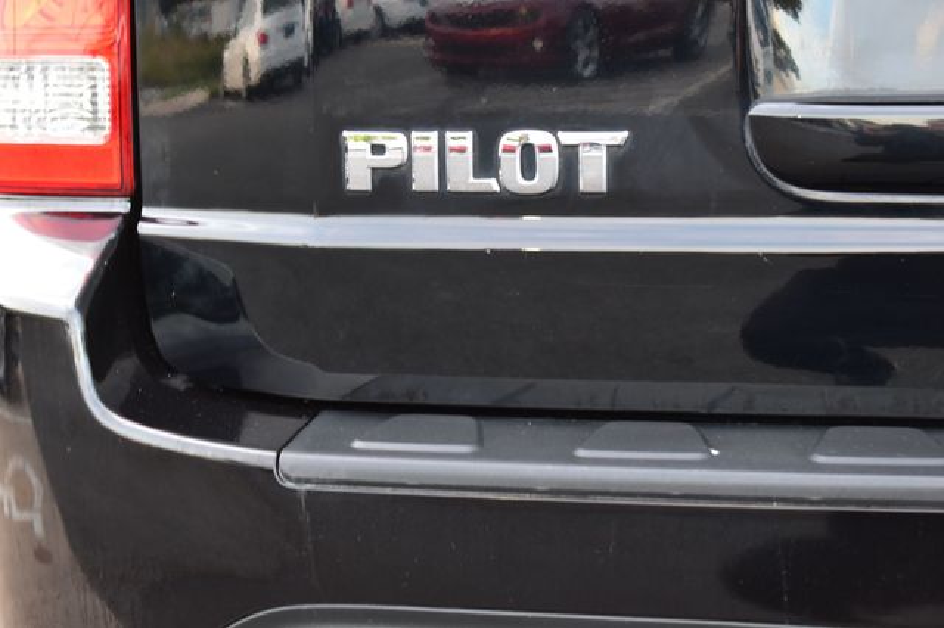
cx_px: 472
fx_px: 2162
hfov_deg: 24.6
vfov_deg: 16.5
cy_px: 314
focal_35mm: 82
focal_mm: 55
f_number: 6.3
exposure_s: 1/15
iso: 400
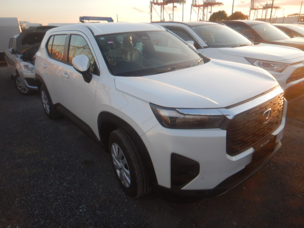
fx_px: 211
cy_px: 114
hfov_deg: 71.6
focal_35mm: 24
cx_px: 152
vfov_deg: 56.8
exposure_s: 1/80
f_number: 2.8
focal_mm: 4.3
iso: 125
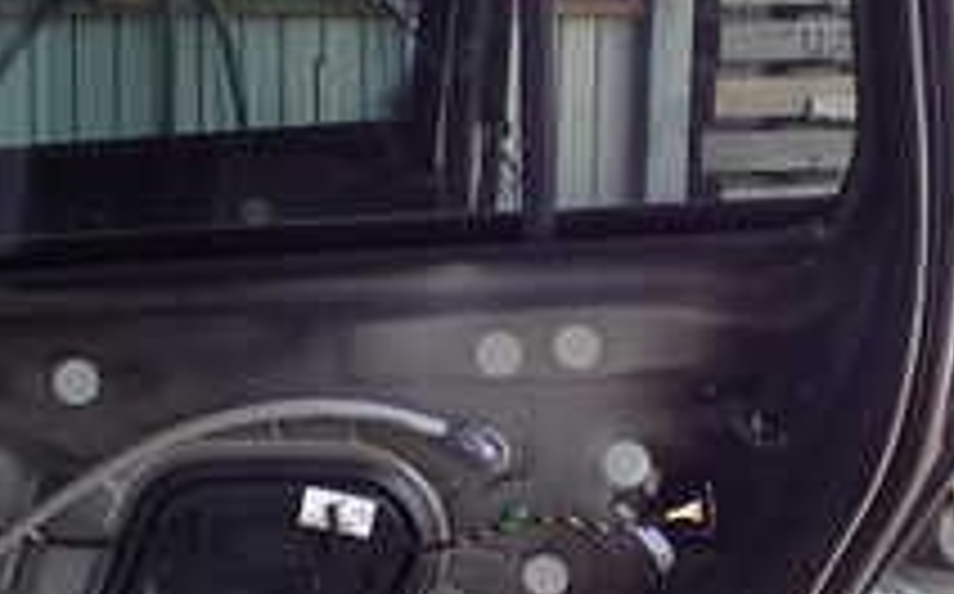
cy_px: 342
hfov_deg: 23.1
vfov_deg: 14.5
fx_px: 2337
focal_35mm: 90
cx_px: 482
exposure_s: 1/100
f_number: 3.2
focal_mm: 5.4
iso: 100
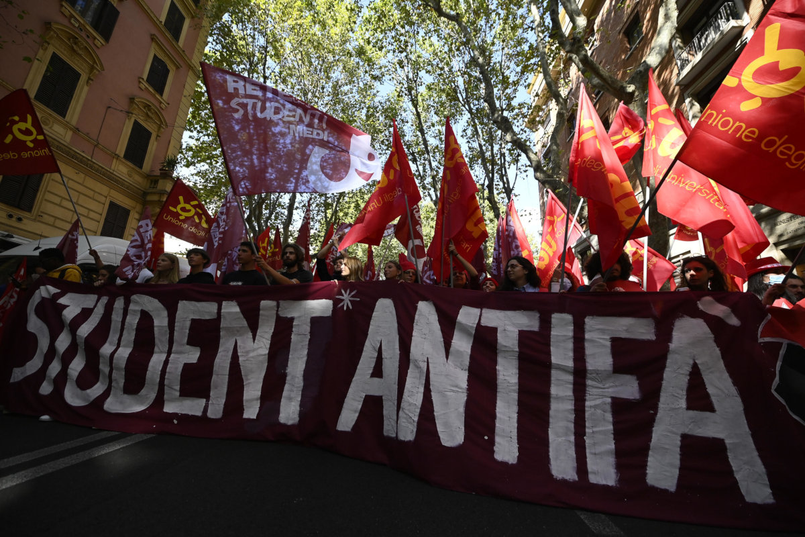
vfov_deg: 81.2
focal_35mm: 14
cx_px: 402
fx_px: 313
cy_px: 268
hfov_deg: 104.3
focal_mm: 14
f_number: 4
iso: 1000
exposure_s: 1/1600
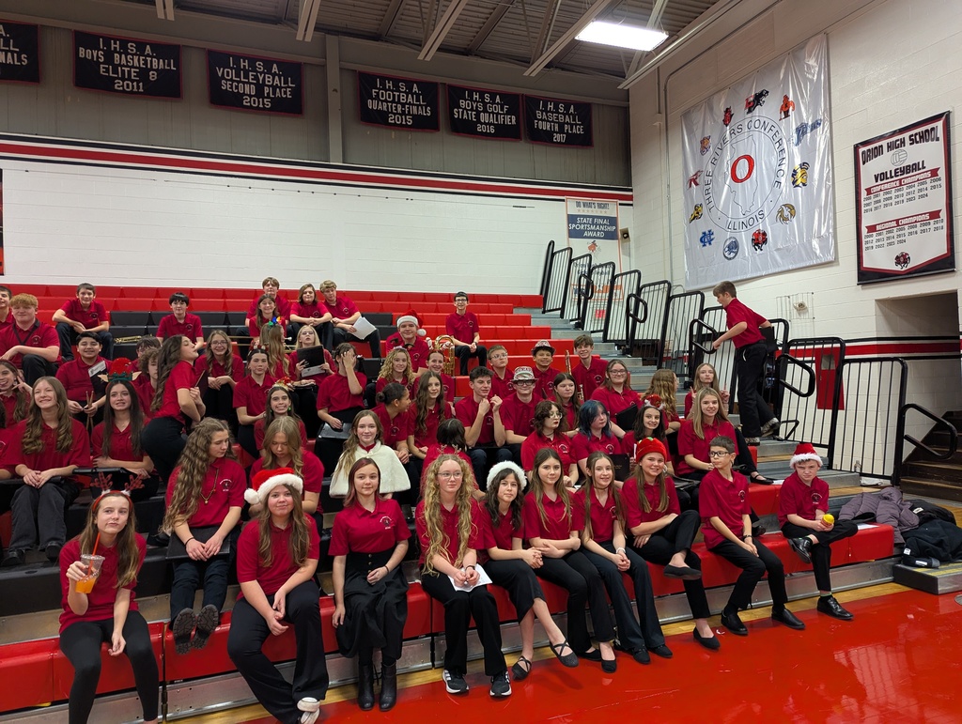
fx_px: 668
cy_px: 362
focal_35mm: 24
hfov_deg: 71.5
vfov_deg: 56.9
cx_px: 481
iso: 342
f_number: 1.85
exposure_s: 1/120
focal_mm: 6.81
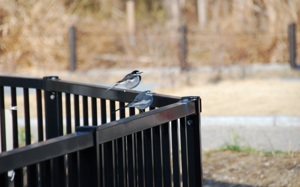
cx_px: 150
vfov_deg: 4.3
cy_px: 97
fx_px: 2510
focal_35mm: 307
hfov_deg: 6.8
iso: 400
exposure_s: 1/400
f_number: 5.6
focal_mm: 200
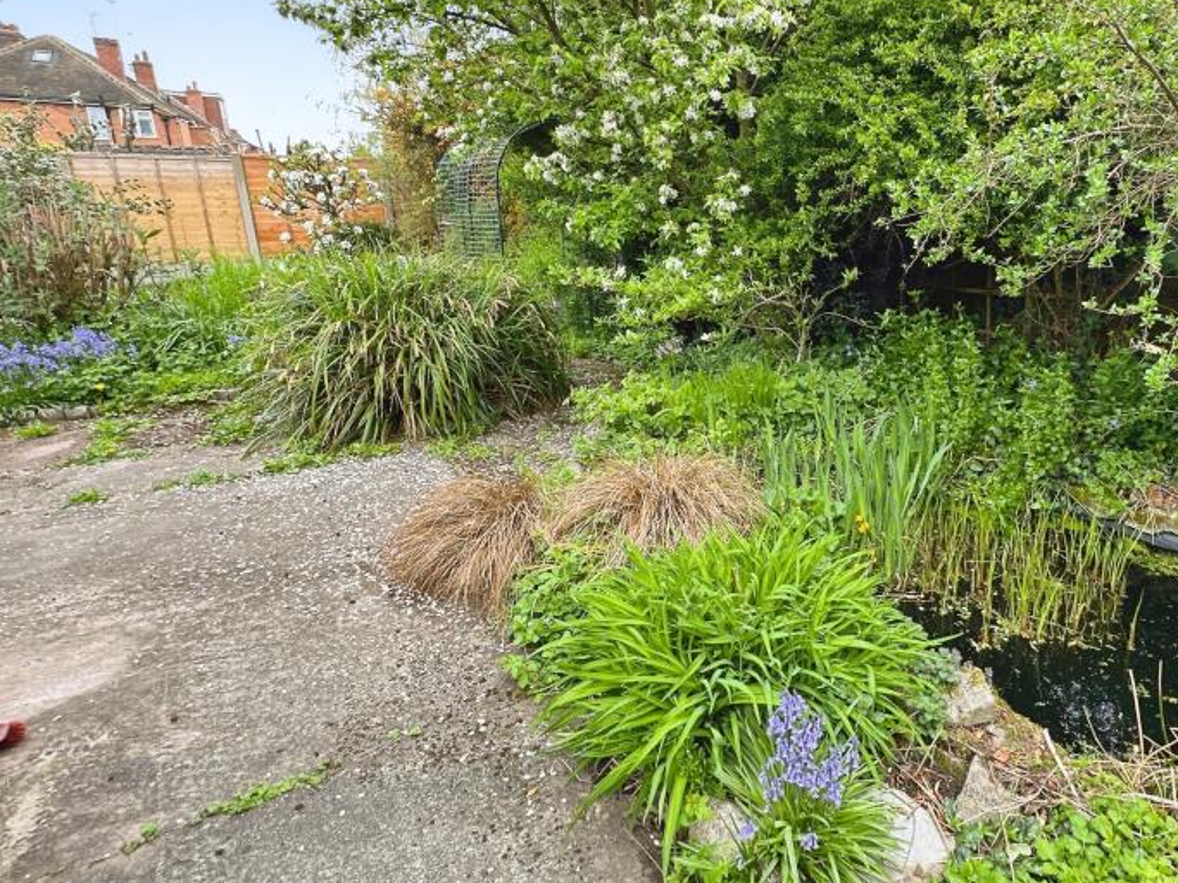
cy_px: 391
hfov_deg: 76.5
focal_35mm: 21
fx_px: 715
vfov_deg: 63.2
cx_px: 786
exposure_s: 1/103
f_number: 2.2
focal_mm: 2.22
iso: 40
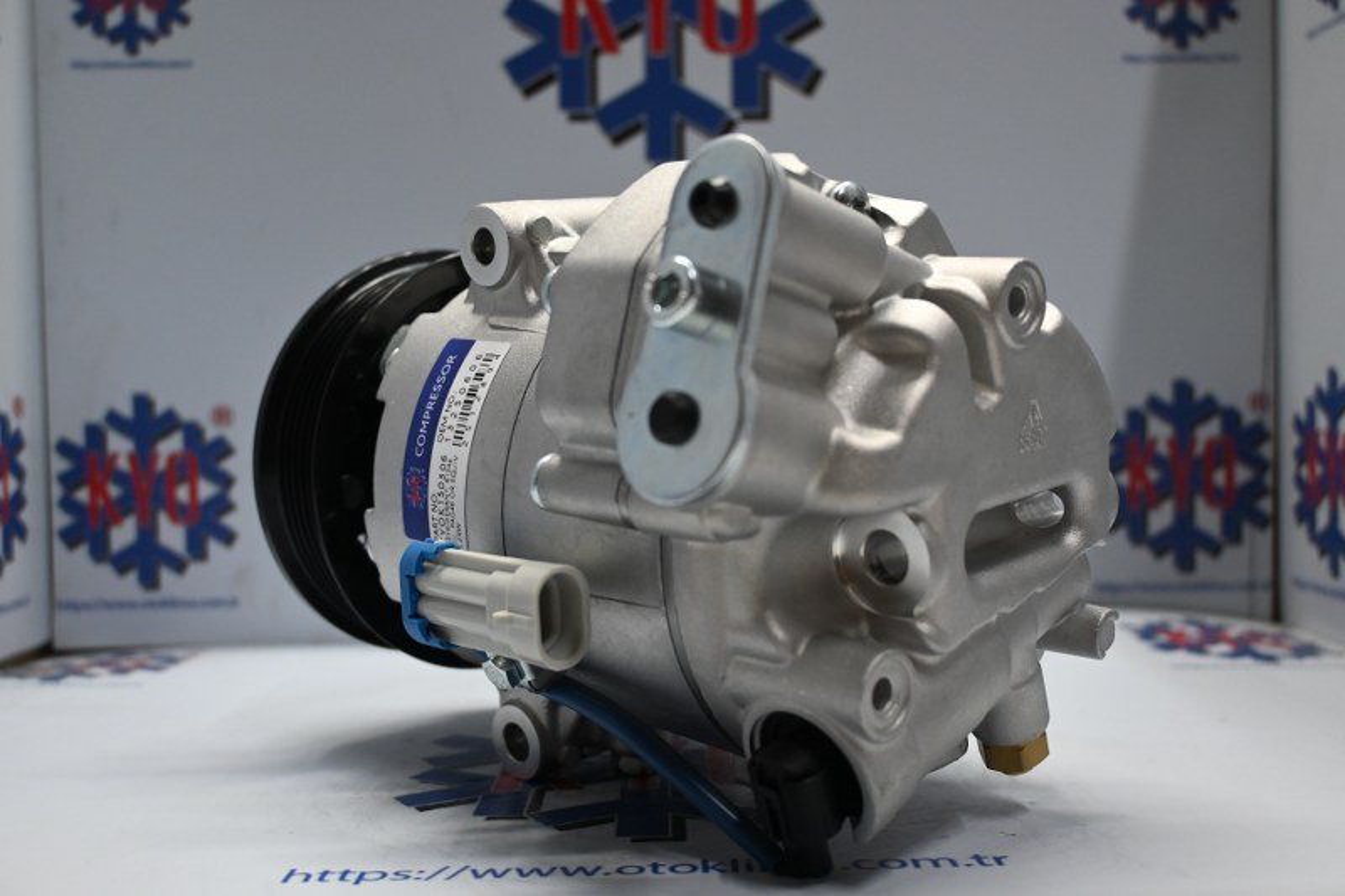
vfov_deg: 35.5
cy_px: 448
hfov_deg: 51.3
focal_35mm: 38
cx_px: 672
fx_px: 1401
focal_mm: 25
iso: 1000
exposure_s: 1/125
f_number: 4.2
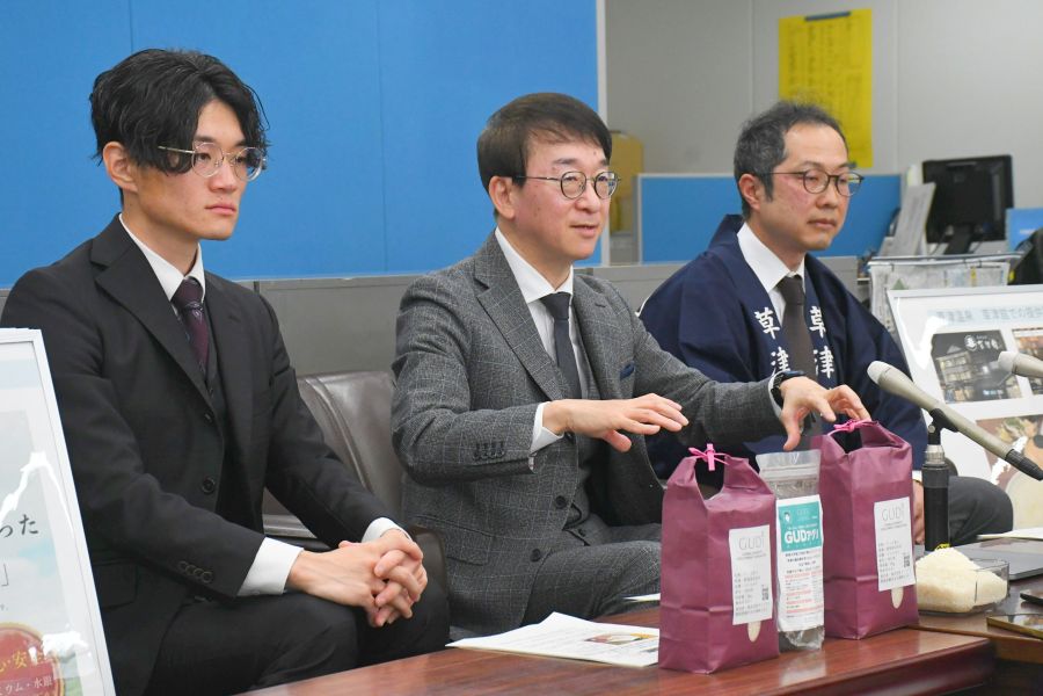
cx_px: 522
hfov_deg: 24.2
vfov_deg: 16.3
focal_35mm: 84
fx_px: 2433
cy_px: 348
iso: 3200
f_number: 7.1
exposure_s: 1/100
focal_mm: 56
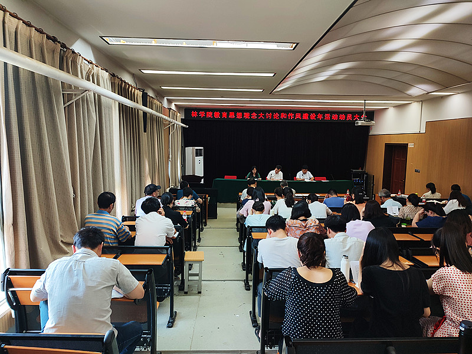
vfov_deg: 54.9
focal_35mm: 25
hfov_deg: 69.4
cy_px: 177
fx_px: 341
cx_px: 236
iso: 161
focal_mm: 5.96
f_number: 1.75
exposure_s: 1/33
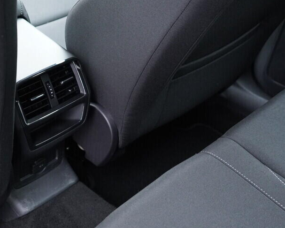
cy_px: 119
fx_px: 481
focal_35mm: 57
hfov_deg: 32.1
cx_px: 57
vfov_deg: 26.7
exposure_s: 1/40
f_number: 2.8
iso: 1250
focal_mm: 24
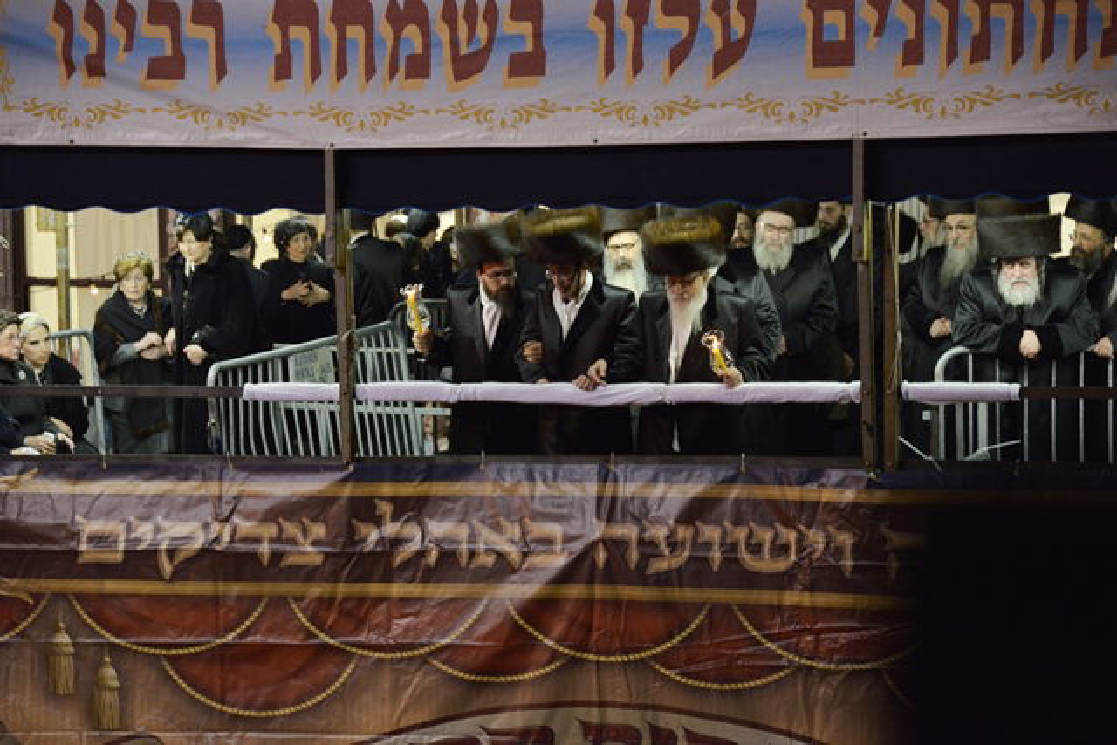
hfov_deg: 15.2
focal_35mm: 135
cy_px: 372
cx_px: 558
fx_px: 4189
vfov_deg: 10.2
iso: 2000
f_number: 5.6
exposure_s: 1/90
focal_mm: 135
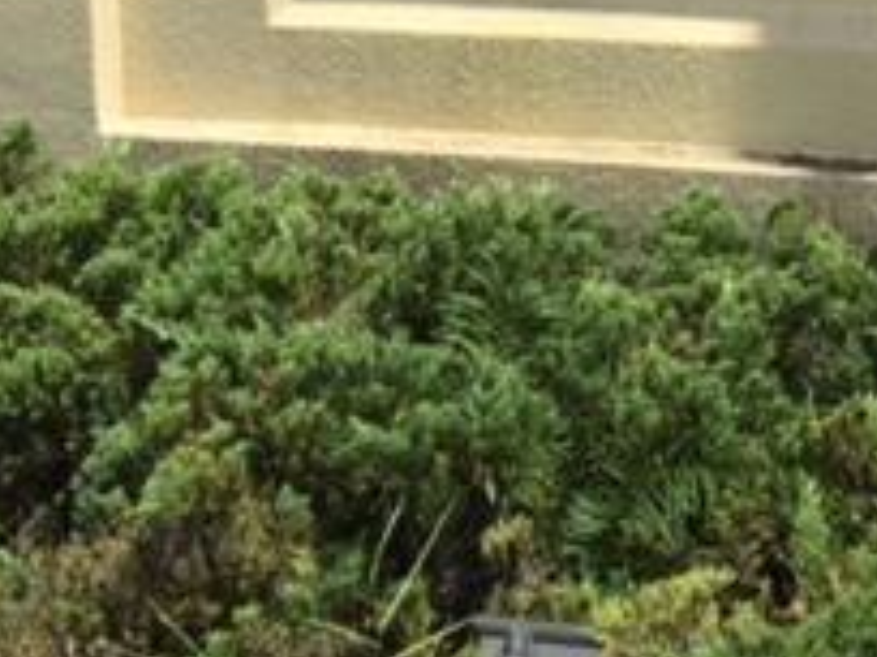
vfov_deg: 15.0
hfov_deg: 21.0
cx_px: 808
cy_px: -339
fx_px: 2305
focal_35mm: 91
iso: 32
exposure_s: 1/1721
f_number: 2.2
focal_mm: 4.15
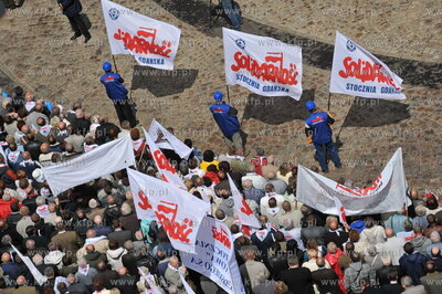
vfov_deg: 7.2
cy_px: 147
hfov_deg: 10.8
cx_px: 221
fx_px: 2331
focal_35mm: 190
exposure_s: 1/1600
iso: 400
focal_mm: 190
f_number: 10
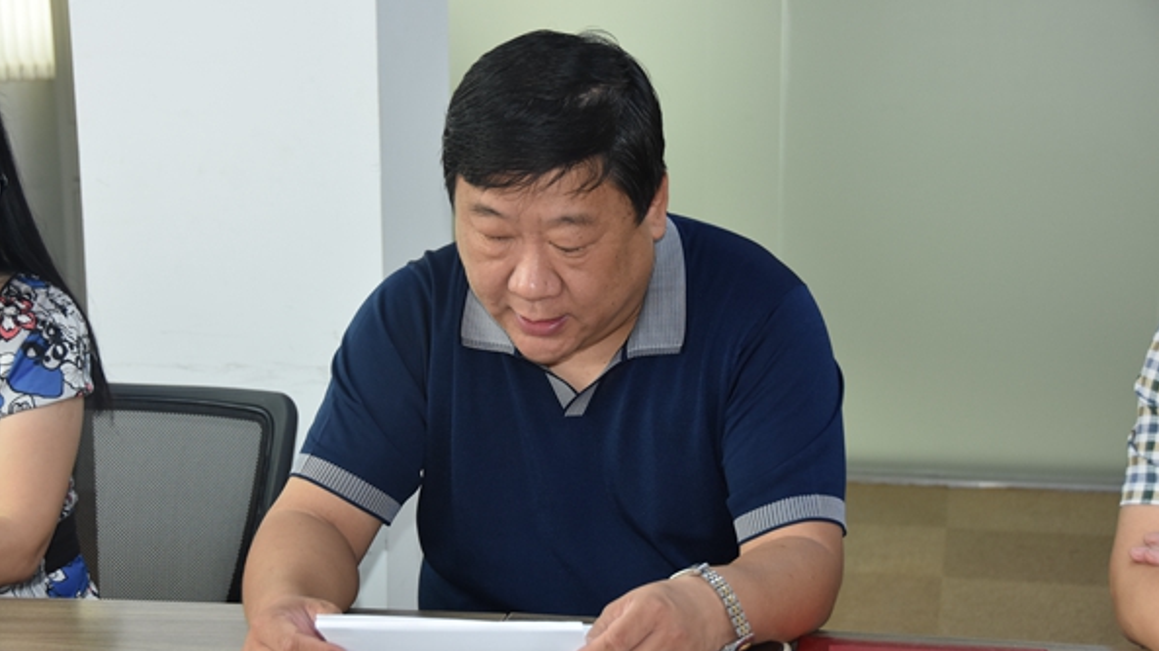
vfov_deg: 17.2
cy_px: 371
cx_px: 584
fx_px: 2150
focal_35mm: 70
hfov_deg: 30.2
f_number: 4.5
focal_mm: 44
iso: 800
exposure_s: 1/80
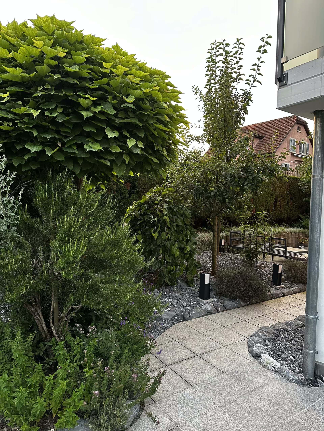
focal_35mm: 24
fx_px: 300
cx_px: 162
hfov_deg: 56.8
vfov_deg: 71.6
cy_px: 216
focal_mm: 6.86
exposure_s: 1/60
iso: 320
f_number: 1.78
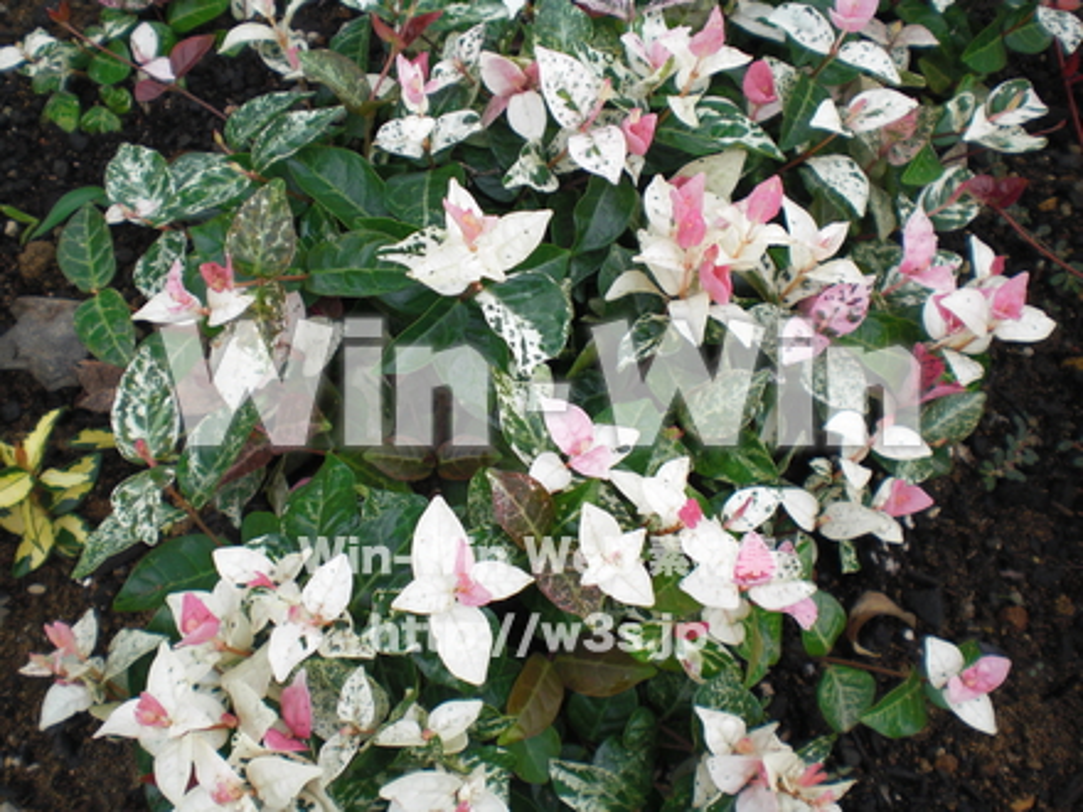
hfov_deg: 49.0
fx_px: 1189
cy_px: 406
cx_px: 542
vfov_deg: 37.7
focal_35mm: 38
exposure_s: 1/160
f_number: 3.1
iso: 64
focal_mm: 6.3
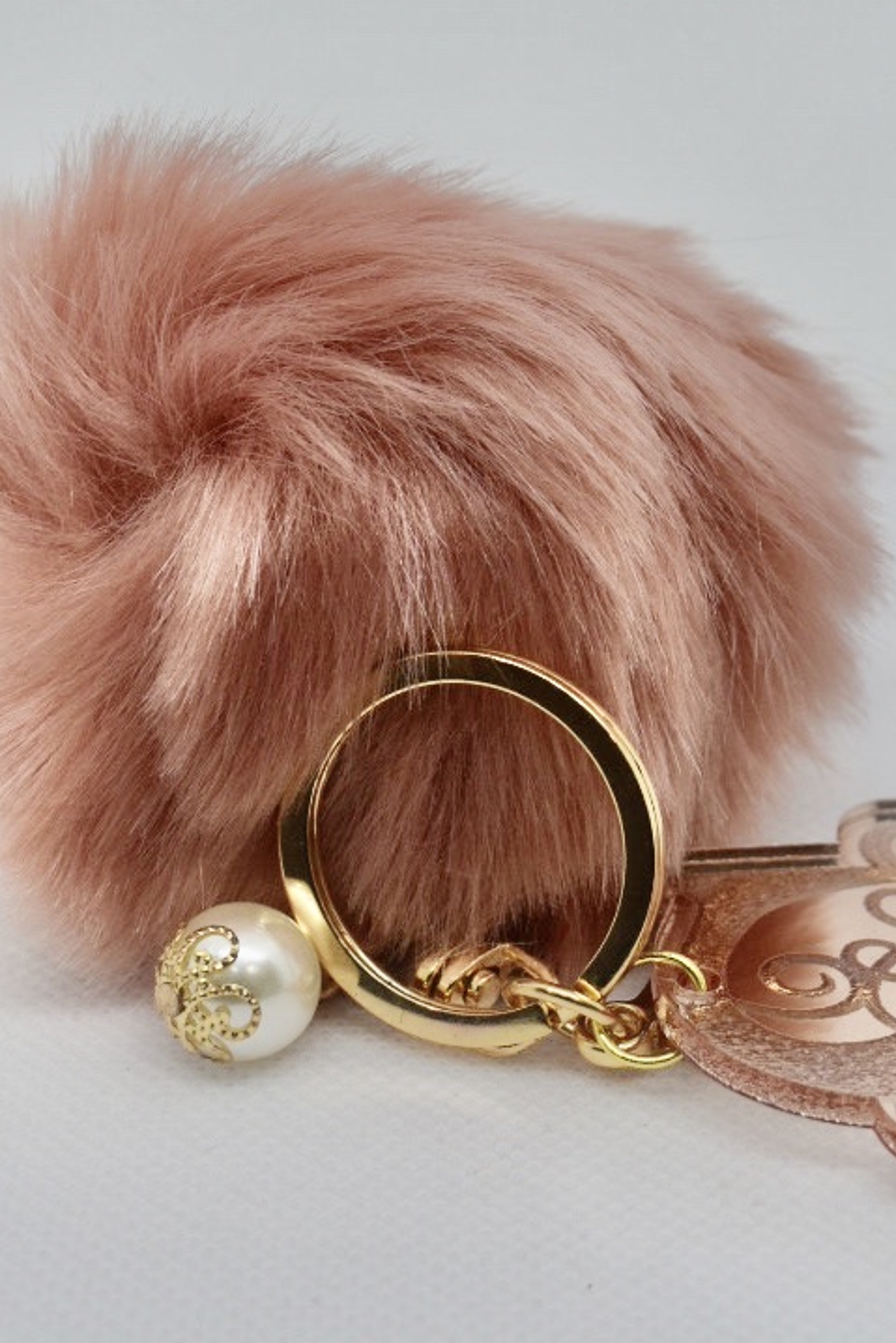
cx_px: 696
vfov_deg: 20.8
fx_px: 3661
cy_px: 539
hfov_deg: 13.9
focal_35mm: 98
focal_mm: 29
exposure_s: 1/200
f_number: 6.3
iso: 200
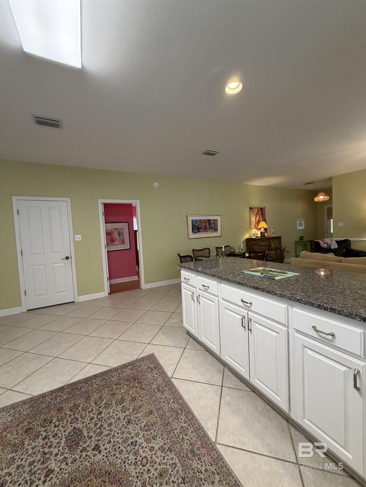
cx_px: 183
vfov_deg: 102.1
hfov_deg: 85.7
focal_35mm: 14
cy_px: 244
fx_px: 197
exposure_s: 1/120
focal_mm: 2.22
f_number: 2.2
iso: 250
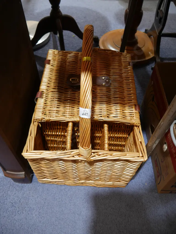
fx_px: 190
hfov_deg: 49.8
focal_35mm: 28
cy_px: 117
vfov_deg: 63.4
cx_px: 88
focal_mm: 14
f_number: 3.5
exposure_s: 1/60
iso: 400
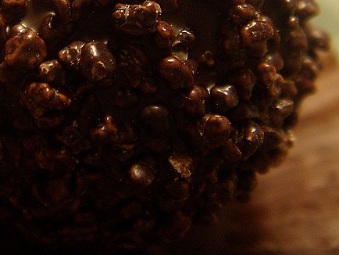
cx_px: 74
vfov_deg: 20.7
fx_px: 686
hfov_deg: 27.3
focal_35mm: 70
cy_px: 37
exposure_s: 1/4
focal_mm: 6.4
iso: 107
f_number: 3.5
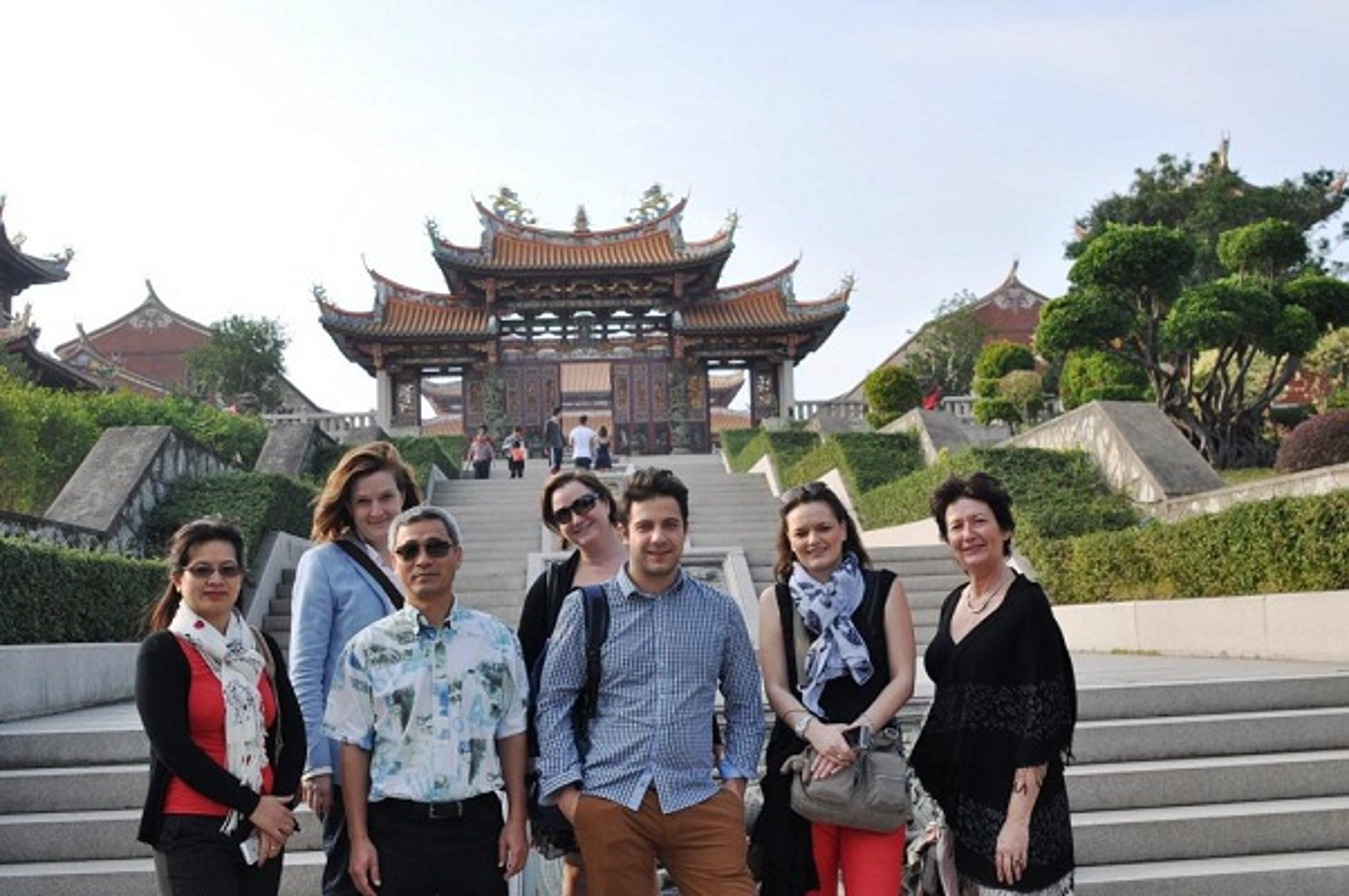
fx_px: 1572
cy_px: 448
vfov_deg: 31.8
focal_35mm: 42
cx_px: 674
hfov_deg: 46.4
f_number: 9
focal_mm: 28
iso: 200
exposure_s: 1/320
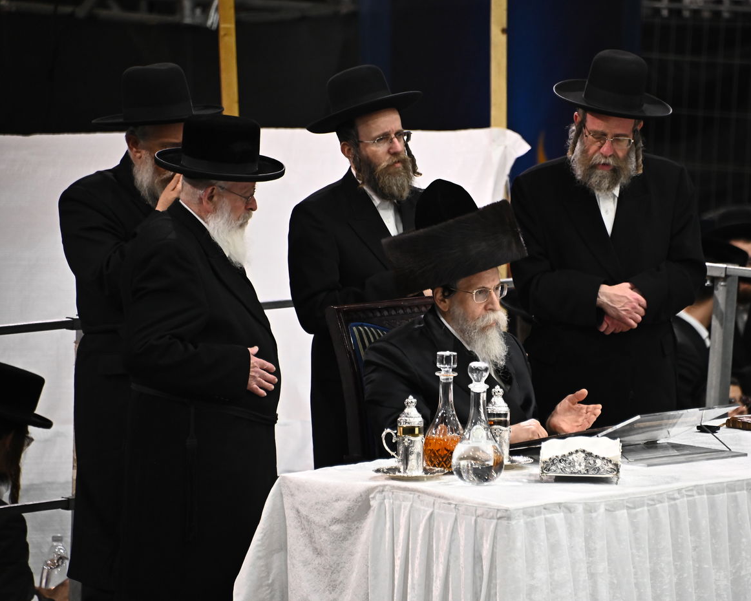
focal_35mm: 339
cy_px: 300
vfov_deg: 4.6
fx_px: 7536
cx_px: 452
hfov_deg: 5.7
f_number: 5.6
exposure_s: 1/250
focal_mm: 300
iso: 3200
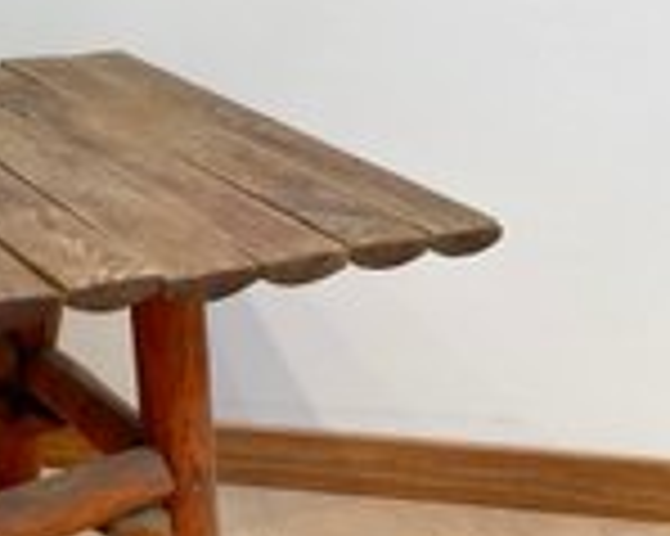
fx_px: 1288
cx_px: -56
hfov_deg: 26.9
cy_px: 493
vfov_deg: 22.8
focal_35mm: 65
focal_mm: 3
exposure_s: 1/60
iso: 125
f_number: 1.8
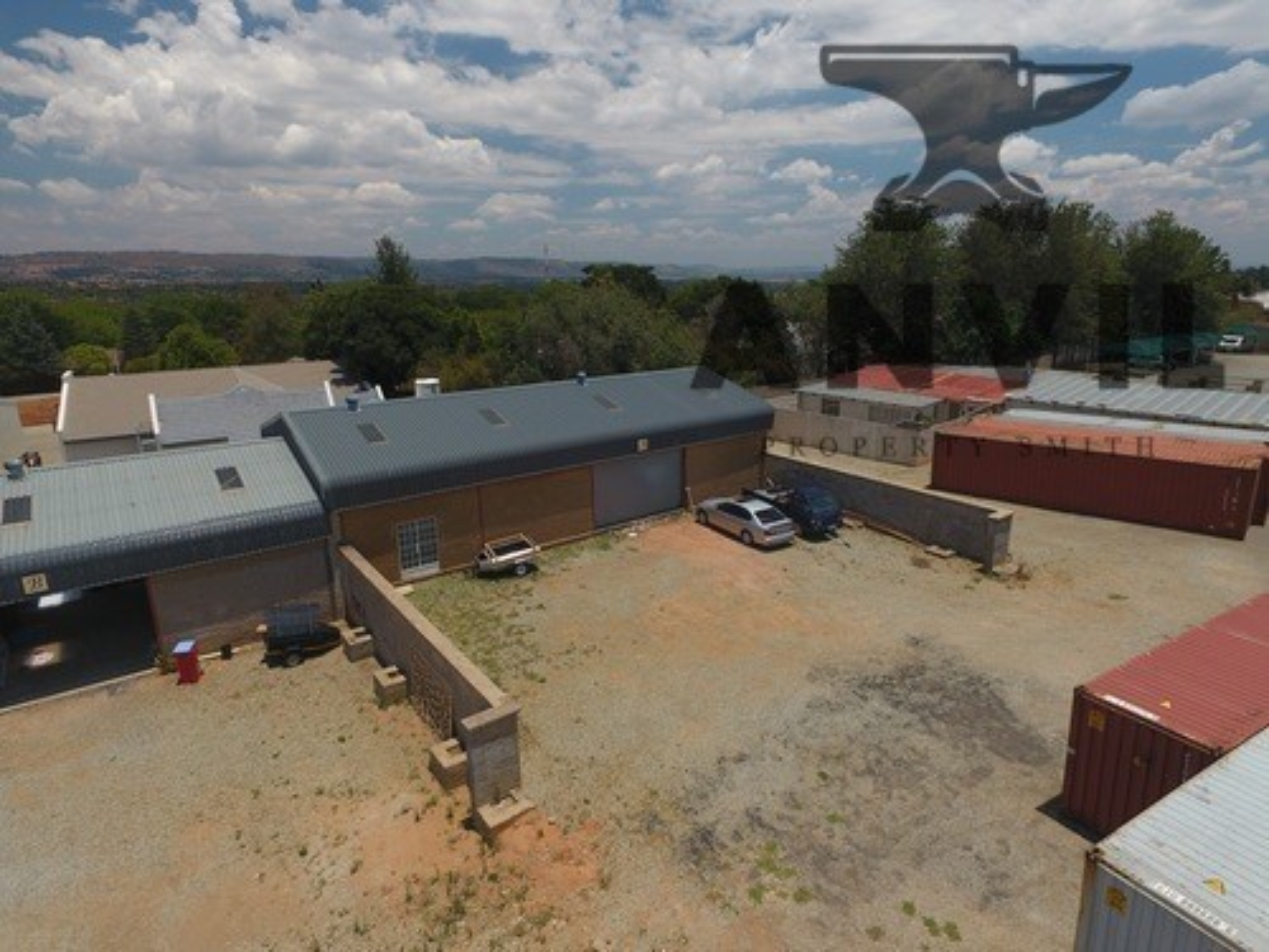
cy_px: 476
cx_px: 634
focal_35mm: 20
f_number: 2.8
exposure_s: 1/690
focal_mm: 3.61
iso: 100
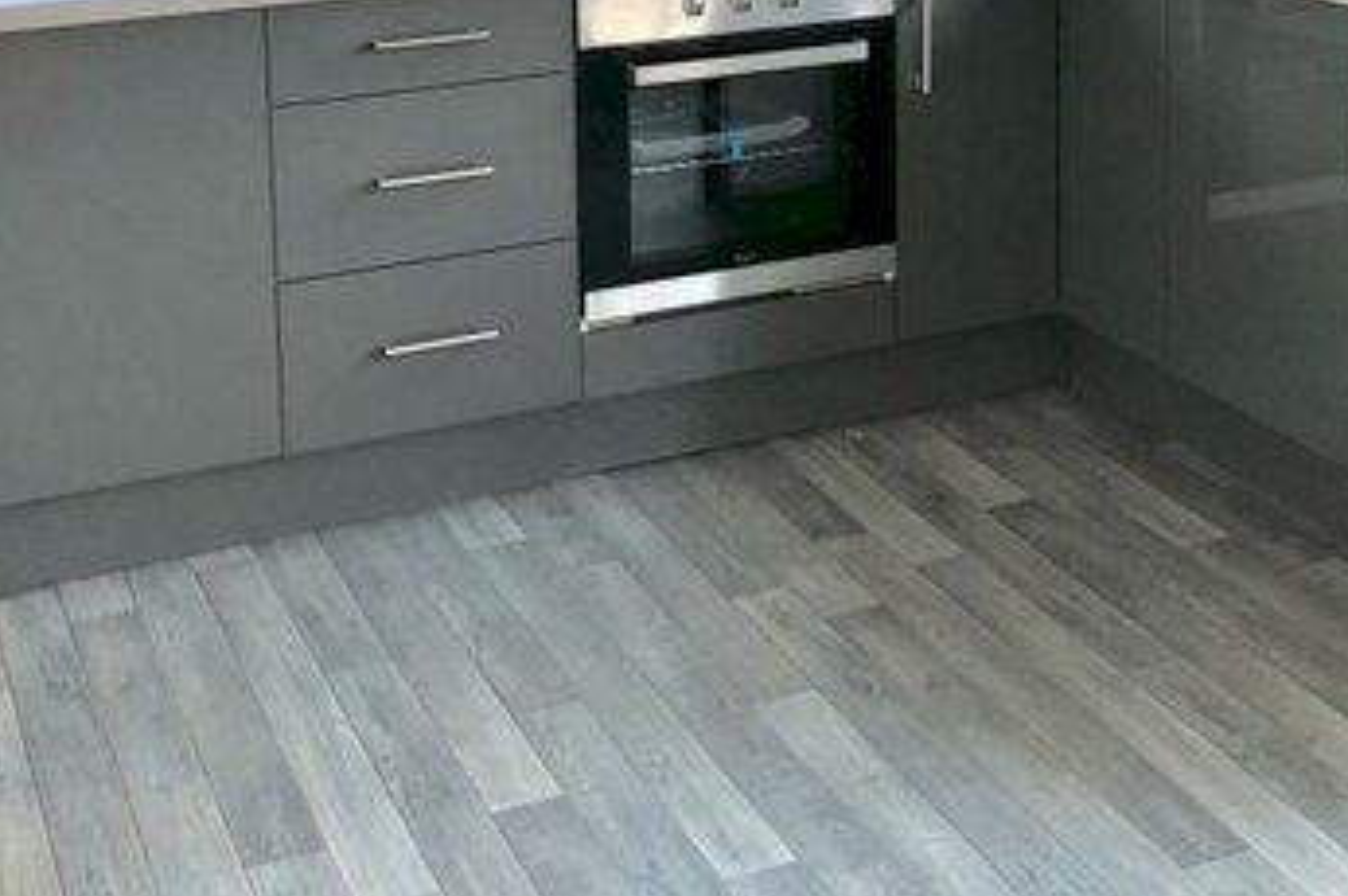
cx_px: 799
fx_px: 2207
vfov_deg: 21.7
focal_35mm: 59
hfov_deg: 33.9
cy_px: -107
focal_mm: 3.99
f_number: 1.8
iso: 64
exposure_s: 1/17
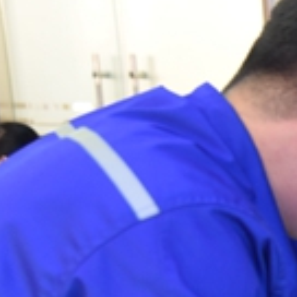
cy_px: 296
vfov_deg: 13.1
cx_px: 596
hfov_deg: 11.9
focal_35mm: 131
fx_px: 1272
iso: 1400
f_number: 4
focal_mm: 38
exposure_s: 1/60
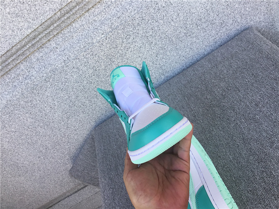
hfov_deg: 58.4
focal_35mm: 31
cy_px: 104
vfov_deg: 45.4
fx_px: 250
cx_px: 140
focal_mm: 3.3
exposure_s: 1/140
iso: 25
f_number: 2.4
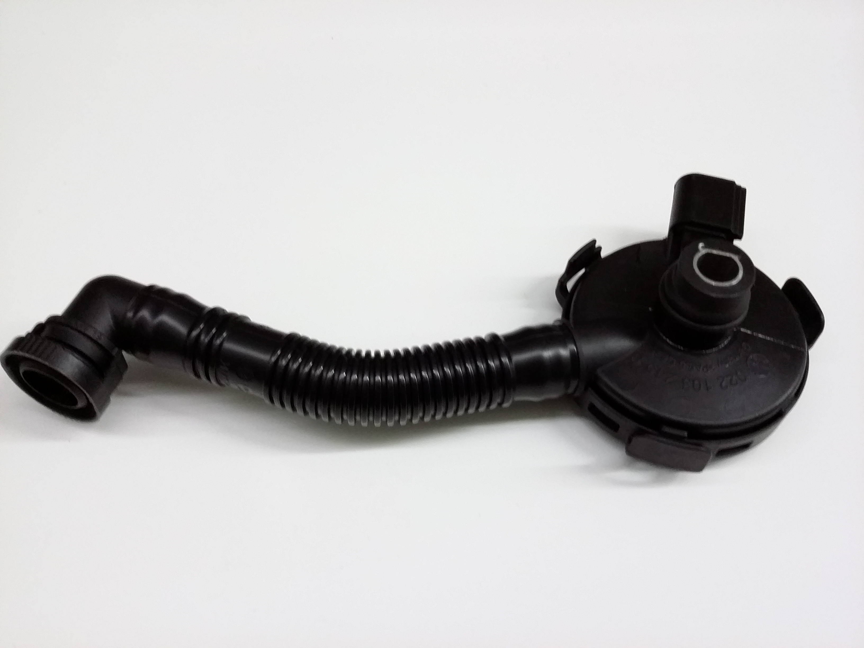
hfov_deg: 56.8
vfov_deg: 44.2
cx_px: 432
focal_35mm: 32
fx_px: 799
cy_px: 324
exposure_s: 1/15
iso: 200
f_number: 2.4
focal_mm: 3.4
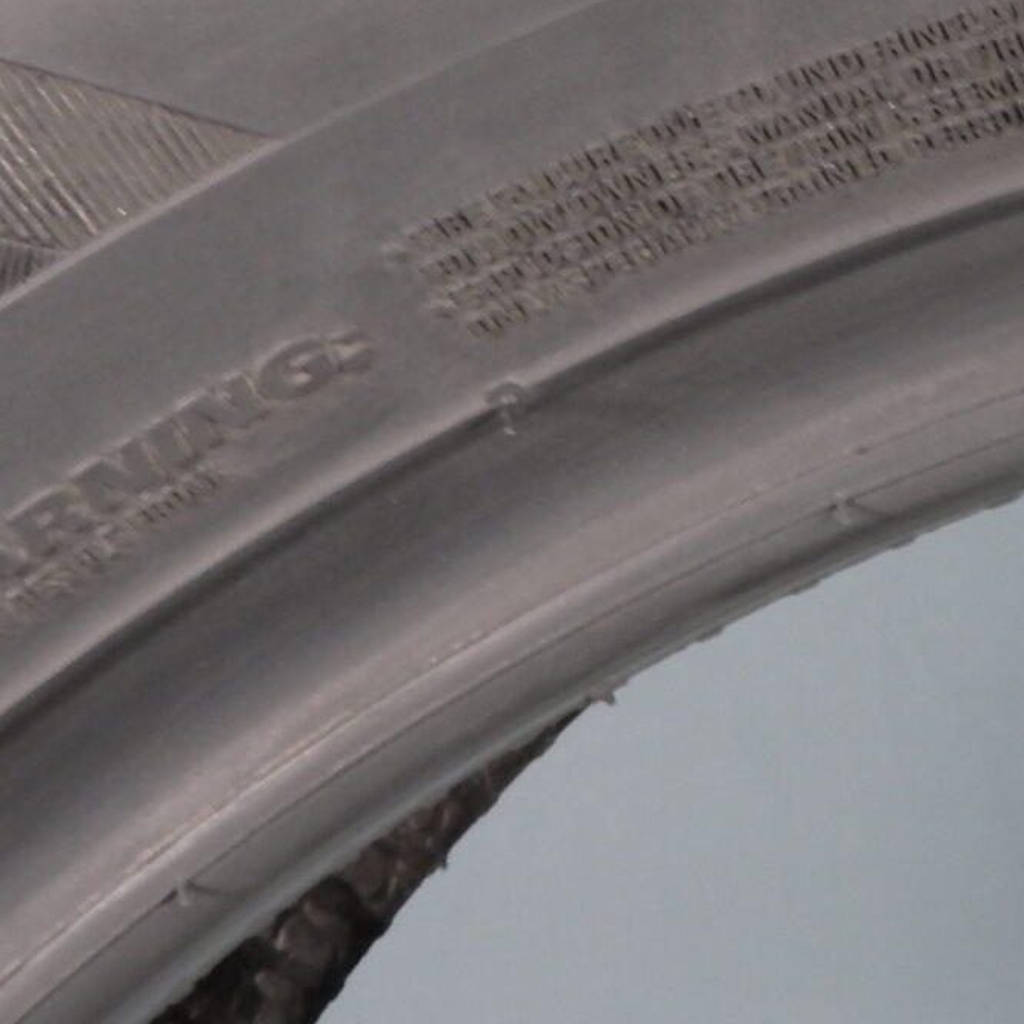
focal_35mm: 119
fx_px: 3983
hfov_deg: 13.6
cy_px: -378
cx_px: 1624
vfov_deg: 14.0
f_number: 4.8
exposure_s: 1/8
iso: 100
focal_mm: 6.3
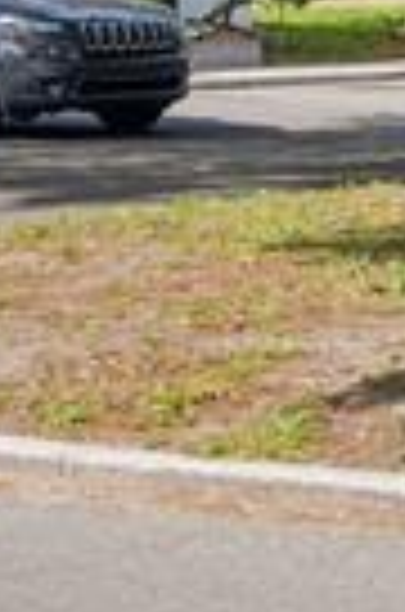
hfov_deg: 5.4
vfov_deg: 8.8
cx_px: 1382
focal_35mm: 234
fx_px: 3969
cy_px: -4
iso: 200
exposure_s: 1/160
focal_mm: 31
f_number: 9
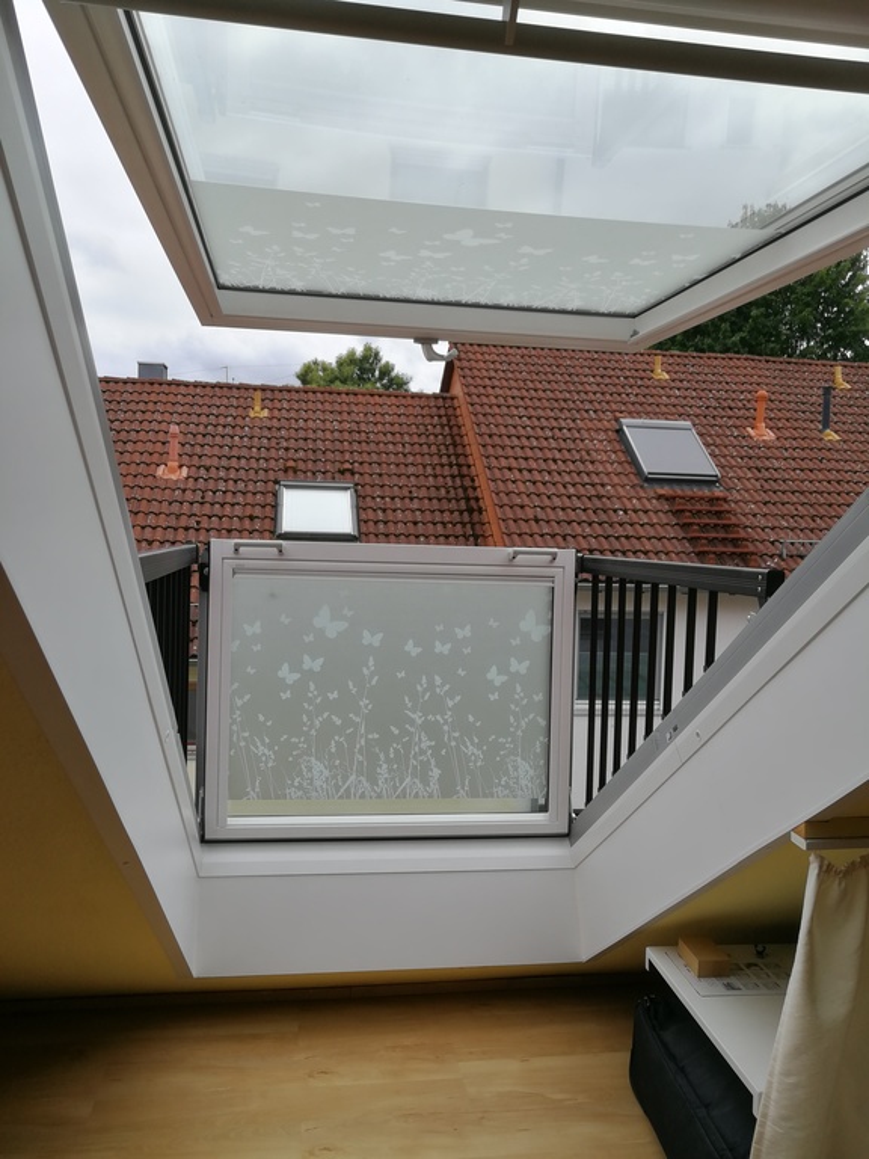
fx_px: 904
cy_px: 580
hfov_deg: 51.4
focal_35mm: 27
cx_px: 434
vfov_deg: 65.3
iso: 50
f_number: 1.8
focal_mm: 3.95
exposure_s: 1/1499
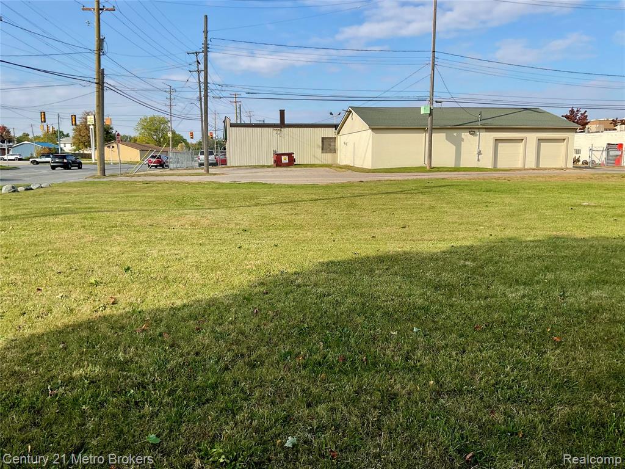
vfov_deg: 48.2
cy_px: 234
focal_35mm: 29
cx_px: 312
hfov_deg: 61.7
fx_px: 524
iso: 16
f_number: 1.8
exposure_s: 1/1490
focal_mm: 3
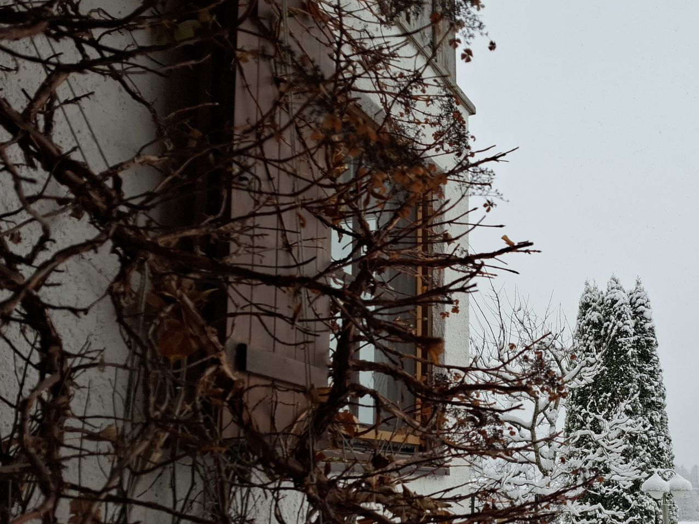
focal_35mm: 37
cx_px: 509
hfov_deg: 48.5
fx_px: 747
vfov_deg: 38.1
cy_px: 361
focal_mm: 5.54
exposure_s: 1/355
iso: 50
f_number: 1.8
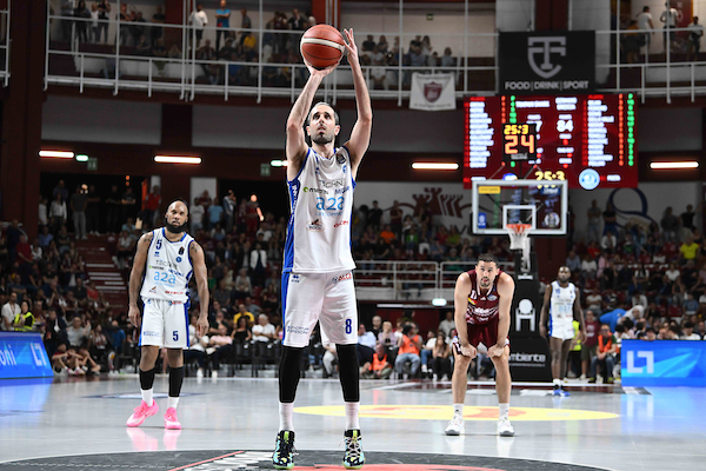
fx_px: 1373
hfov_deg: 28.8
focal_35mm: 70
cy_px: 236
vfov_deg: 19.5
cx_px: 353
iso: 2500
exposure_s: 1/1250
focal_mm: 70
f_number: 3.5
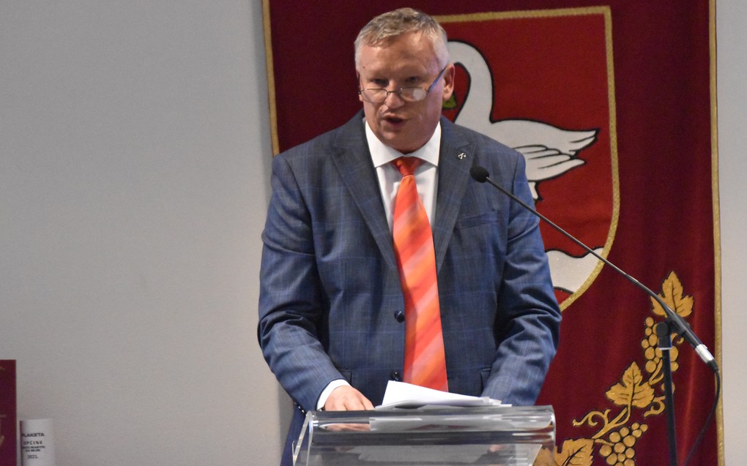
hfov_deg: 6.8
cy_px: 221
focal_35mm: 307
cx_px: 374
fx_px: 6249
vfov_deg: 4.3
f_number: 6.3
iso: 12800
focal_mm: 200
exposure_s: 1/125
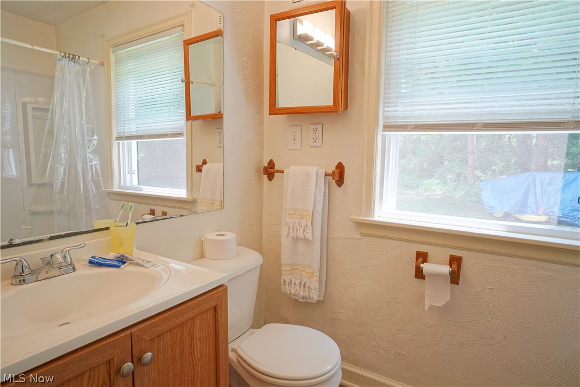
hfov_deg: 90.0
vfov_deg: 67.4
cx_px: 290
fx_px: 290
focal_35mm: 18
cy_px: 194
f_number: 8
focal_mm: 18
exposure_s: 1/10
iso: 800
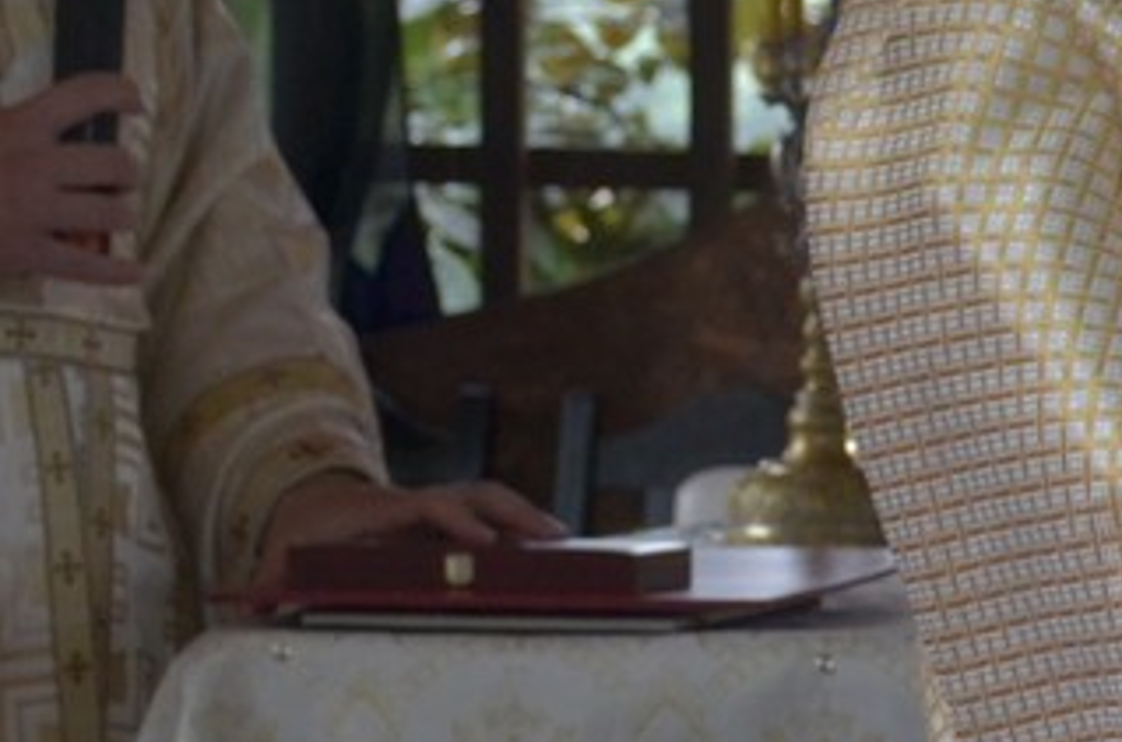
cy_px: 373
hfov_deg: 6.9
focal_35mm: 288
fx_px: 8954
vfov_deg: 4.7
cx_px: 2237
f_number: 4
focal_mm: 32
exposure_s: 1/125
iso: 400
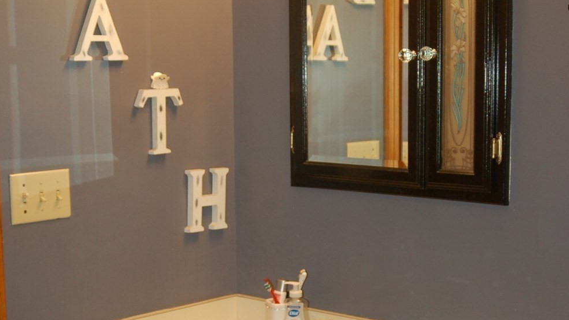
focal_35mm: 67
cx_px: 287
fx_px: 1011
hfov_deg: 31.4
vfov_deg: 17.9
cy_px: 226
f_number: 3.3
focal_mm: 28
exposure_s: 1/60
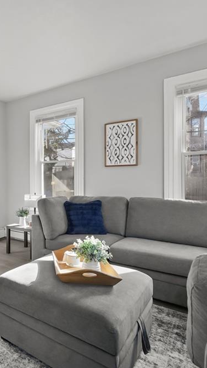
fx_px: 234
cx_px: 5
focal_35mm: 24
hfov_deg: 42.0
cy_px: 182
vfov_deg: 76.3
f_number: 7.1
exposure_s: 1/20
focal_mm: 10
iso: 400
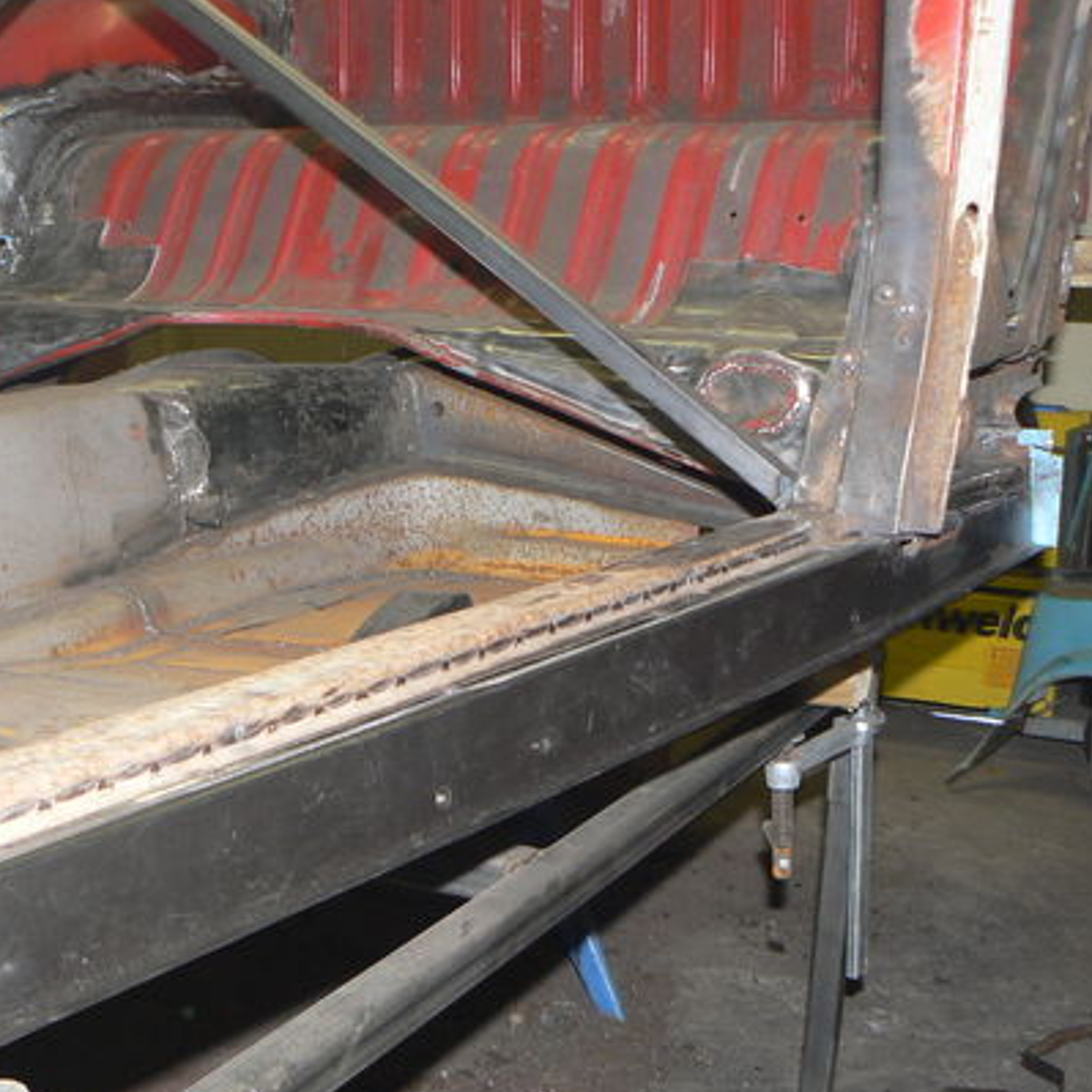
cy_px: 629
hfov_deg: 32.8
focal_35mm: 51
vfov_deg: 33.3
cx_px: 276
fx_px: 1820
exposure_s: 1/30
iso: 100
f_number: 2.8
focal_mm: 6
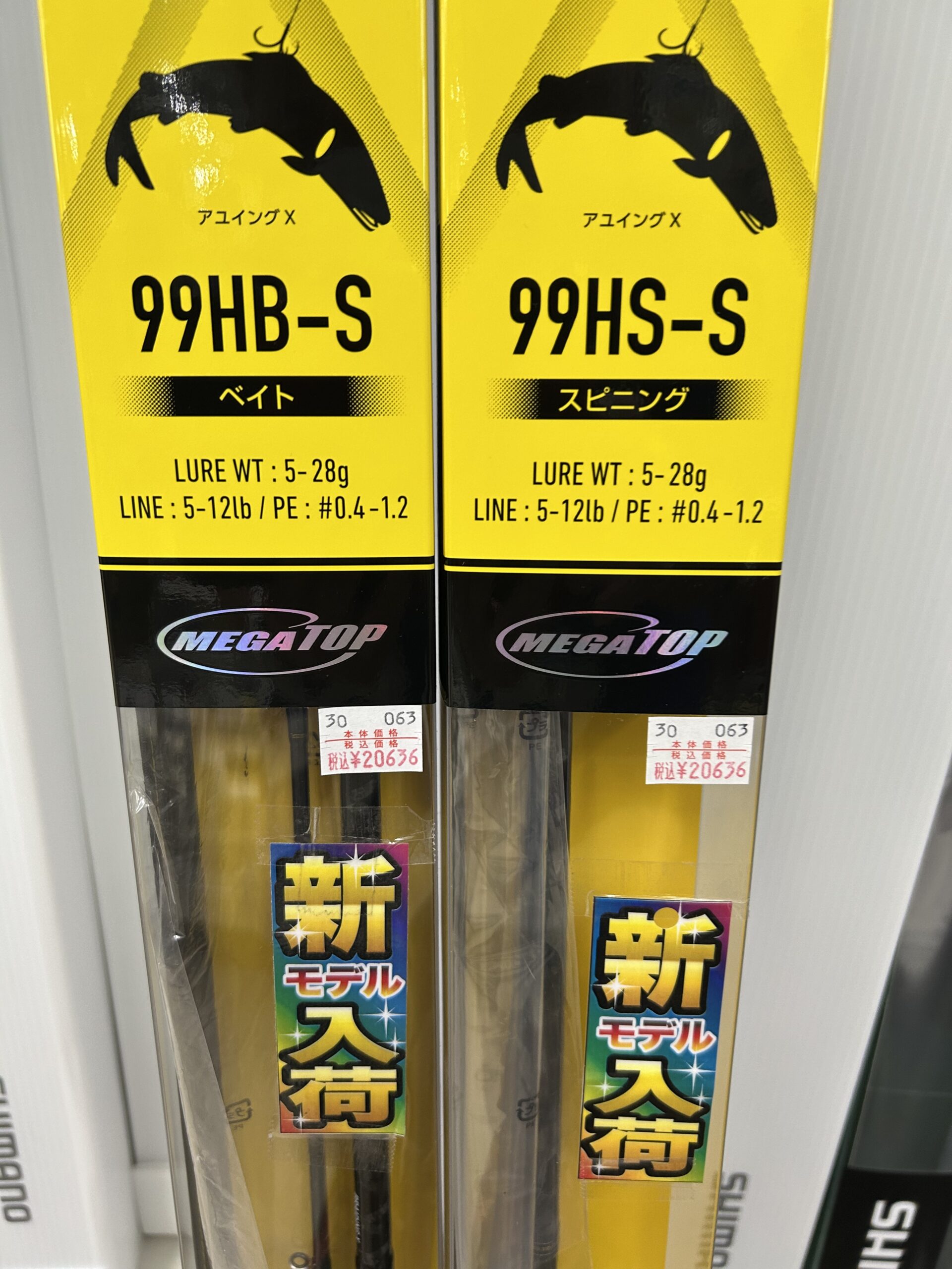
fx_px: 953
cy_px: 634
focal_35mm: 26
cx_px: 476
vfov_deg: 67.3
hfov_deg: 53.1
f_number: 1.5
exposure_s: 1/50
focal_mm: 5.7
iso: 125
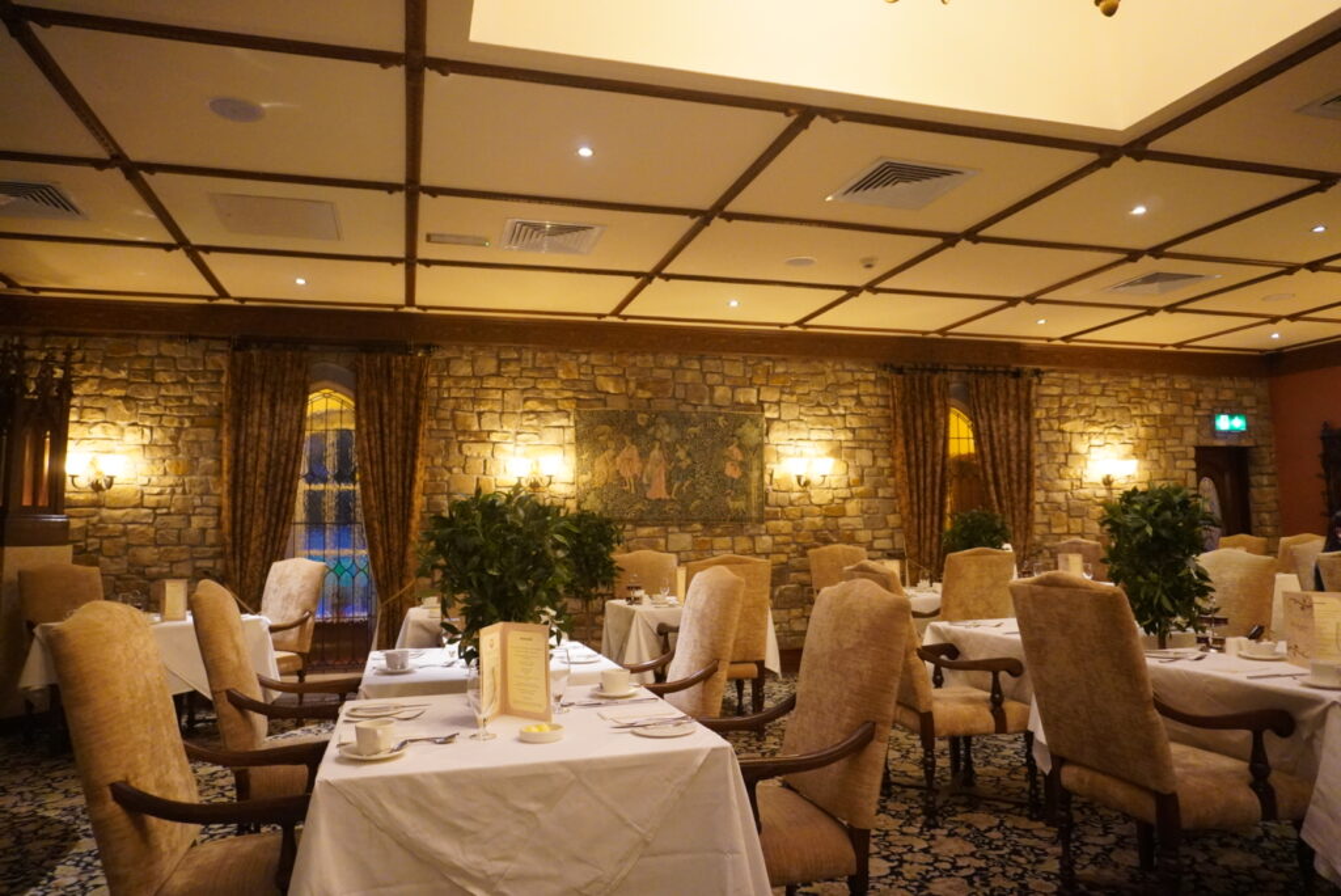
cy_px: 448
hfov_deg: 73.7
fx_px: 894
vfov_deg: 53.2
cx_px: 670
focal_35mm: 24
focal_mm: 16
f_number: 3.5
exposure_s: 1/160
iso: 5000
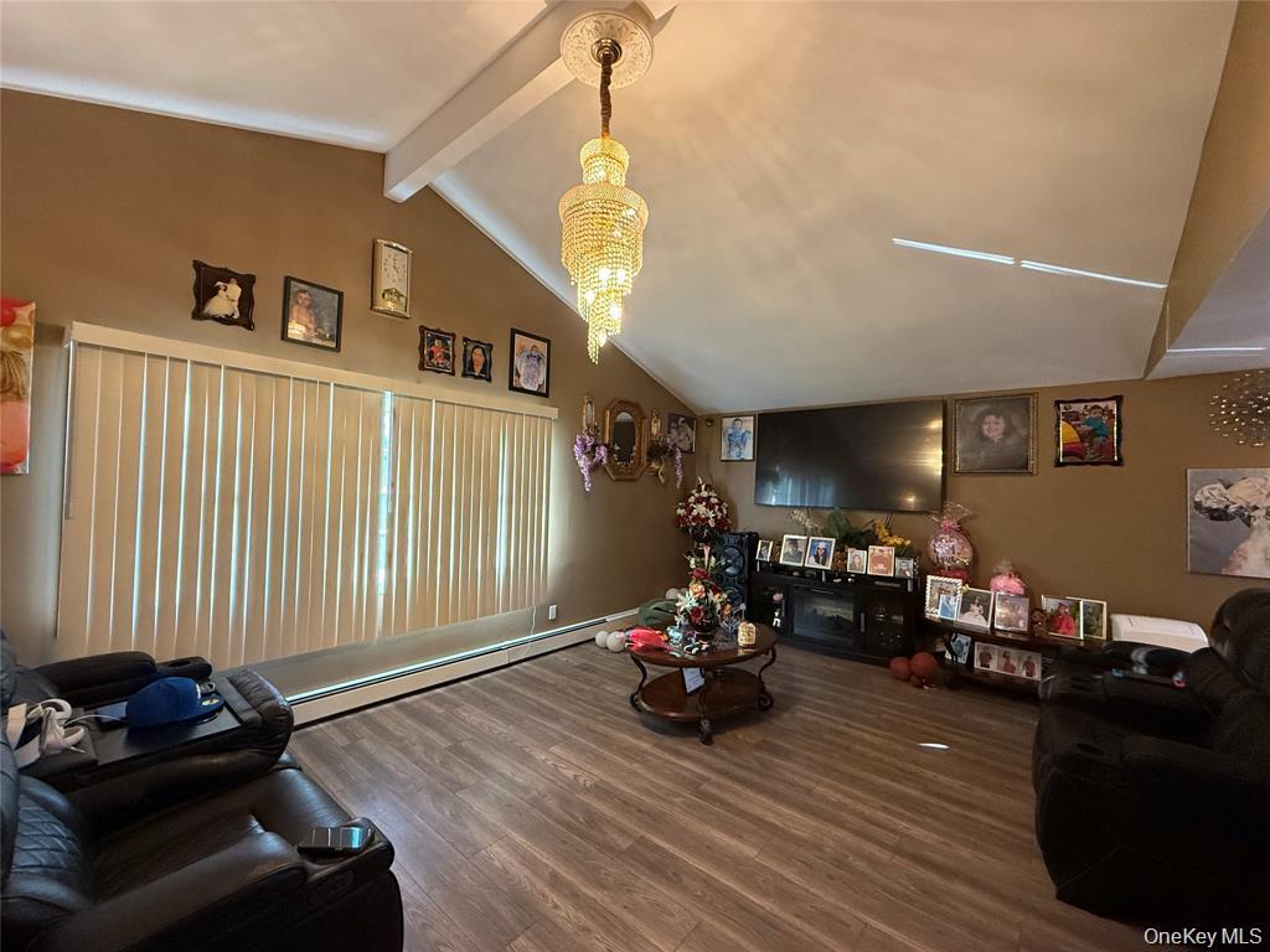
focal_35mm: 14
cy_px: 476
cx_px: 635
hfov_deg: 102.1
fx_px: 514
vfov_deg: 85.7
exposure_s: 1/60
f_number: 2.2
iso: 500
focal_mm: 2.22
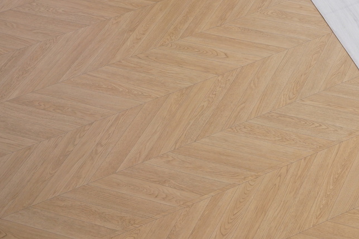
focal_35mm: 82
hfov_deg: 23.4
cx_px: 384
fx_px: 818
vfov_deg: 16.4
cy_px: 7
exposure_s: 1/60
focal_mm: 35
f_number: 7.1
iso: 400
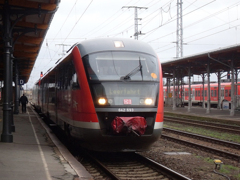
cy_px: 90
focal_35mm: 89
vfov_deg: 16.6
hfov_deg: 22.0
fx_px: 617
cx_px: 120
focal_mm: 15.3
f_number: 4.8
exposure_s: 1/60
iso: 200
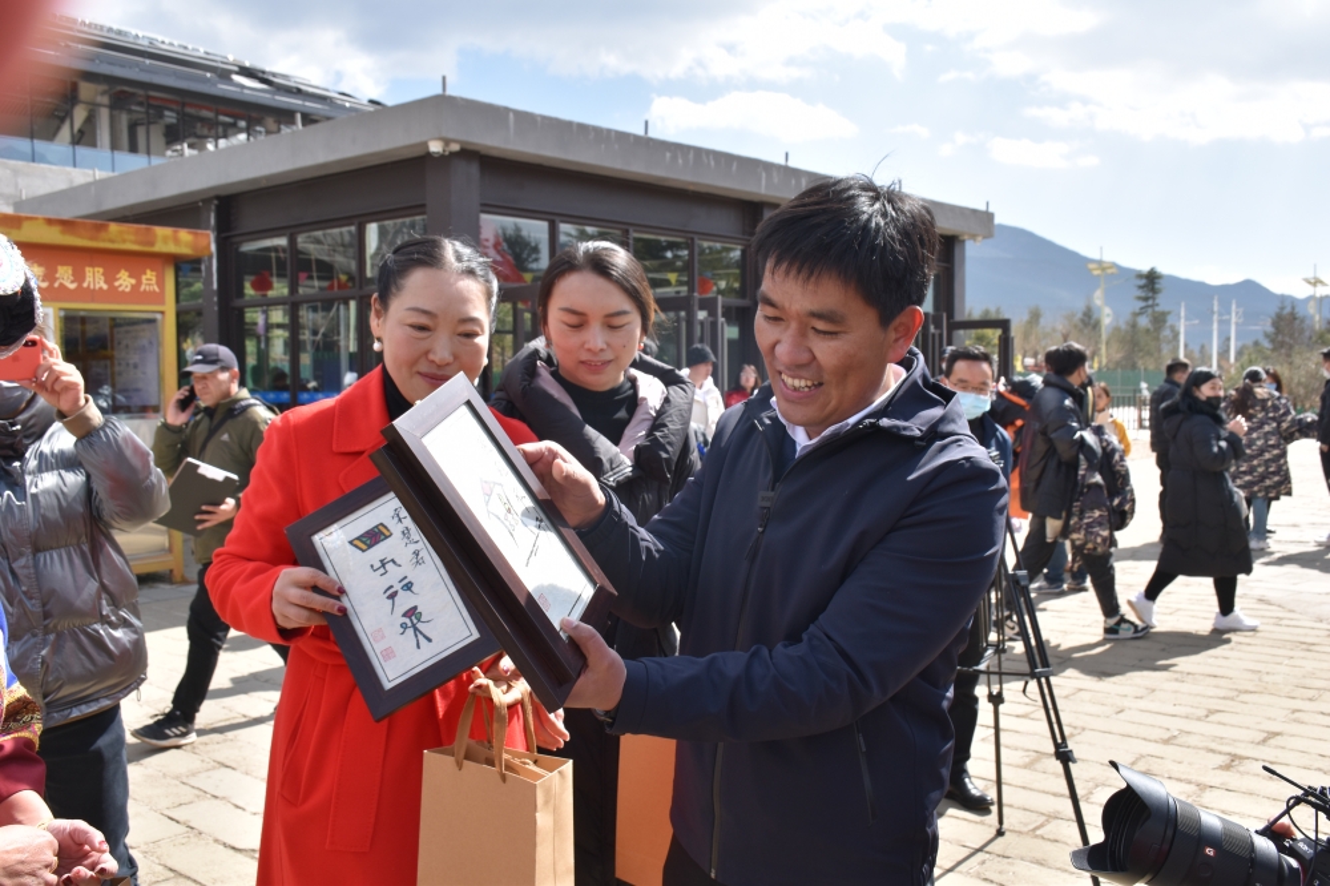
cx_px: 665
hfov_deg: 57.2
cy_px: 443
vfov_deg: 39.9
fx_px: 1219
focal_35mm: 33
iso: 200
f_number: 9
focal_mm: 22
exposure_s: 1/320
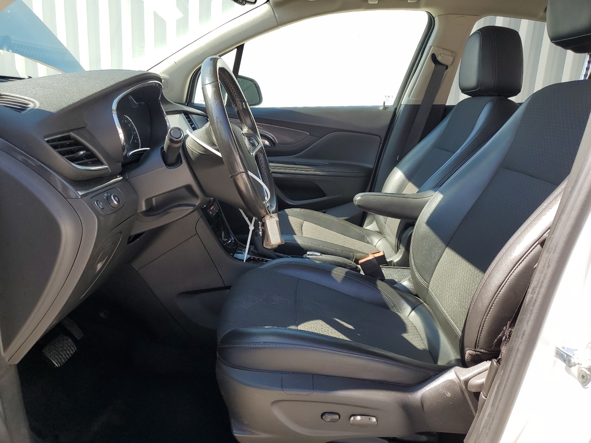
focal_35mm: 26
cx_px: 296
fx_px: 444
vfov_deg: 53.1
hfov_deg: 67.3
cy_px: 222
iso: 50
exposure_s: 1/625
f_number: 1.5
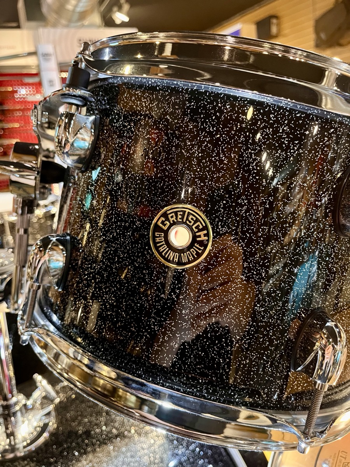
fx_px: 351
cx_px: 175
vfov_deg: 67.3
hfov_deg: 53.1
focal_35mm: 26
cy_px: 234
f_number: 1.6
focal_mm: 5.1
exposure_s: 1/30
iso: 800
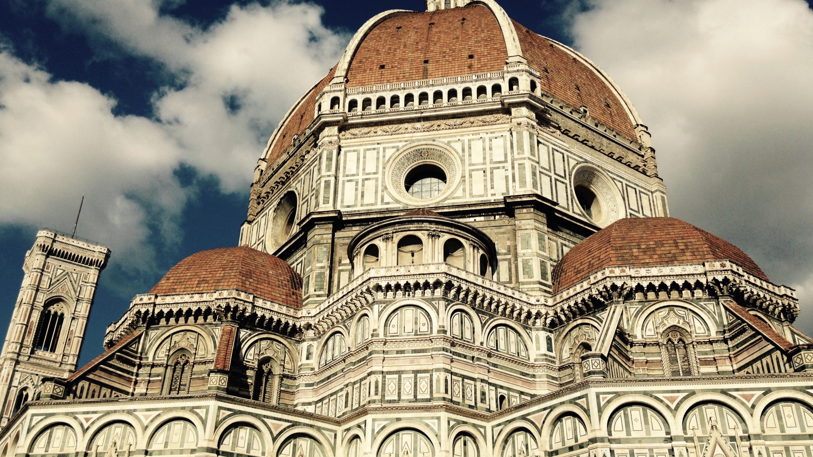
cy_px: 249
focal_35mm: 36
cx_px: 406
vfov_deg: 32.8
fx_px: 776
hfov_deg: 55.3
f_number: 2.4
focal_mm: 4.12
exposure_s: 1/3390
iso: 50
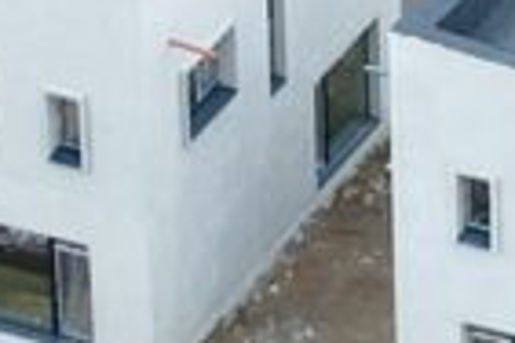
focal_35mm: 160
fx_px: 2289
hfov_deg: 12.8
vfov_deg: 8.6
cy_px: 184
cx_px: 95
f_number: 2.8
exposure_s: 1/40
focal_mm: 8.38
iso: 100
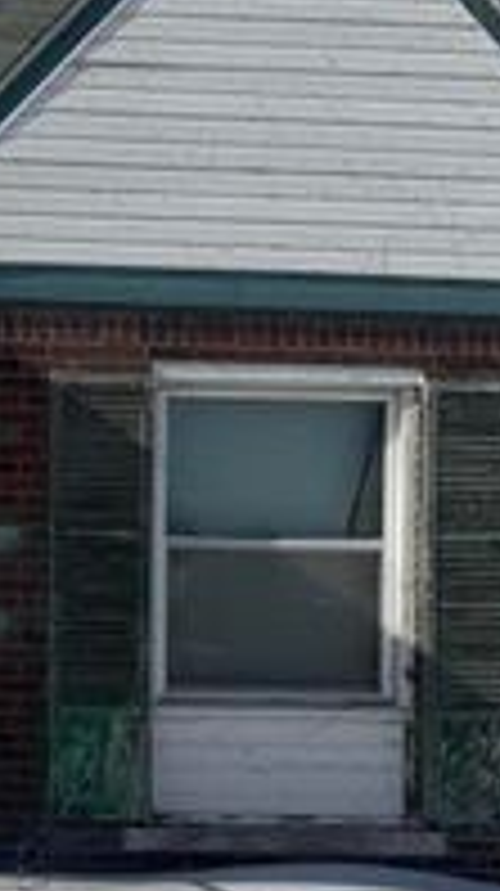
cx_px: -225
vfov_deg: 24.0
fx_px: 2079
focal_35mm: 88
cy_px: 659
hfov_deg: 13.0
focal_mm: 6.76
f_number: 1.78
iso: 64
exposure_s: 1/12346
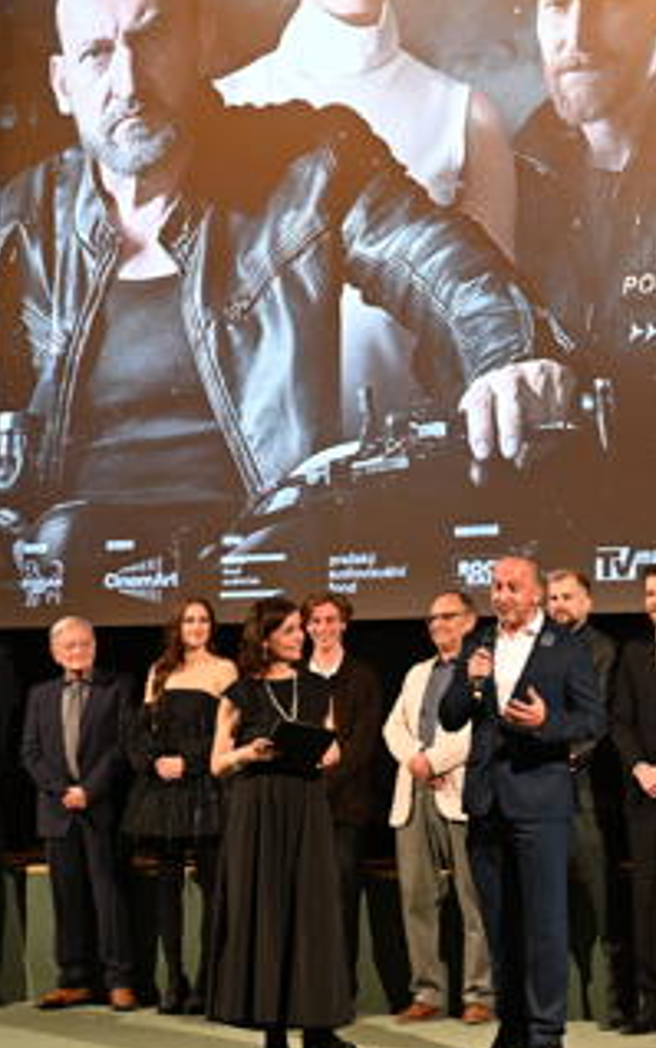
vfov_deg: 19.6
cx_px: 491
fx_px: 3029
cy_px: 455
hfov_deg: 12.3
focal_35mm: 106
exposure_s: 1/125
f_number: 2.8
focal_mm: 48
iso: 3200
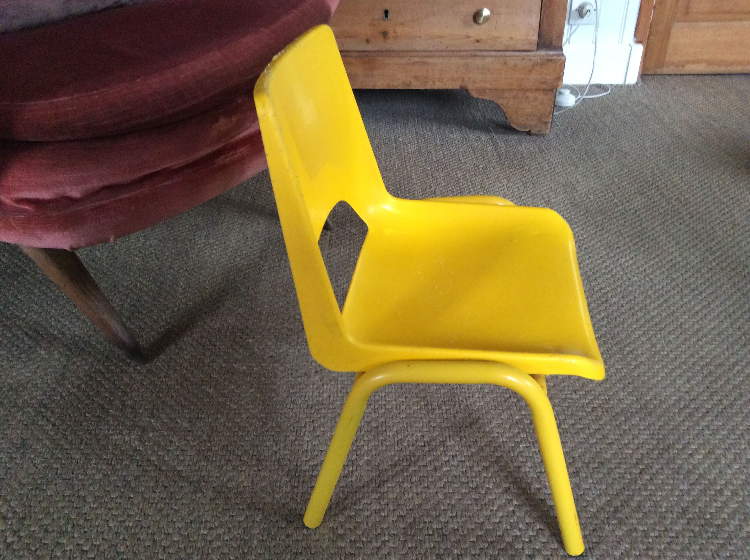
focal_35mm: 32
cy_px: 280
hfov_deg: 56.9
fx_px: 692
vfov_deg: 44.1
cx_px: 375
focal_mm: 3.3
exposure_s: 1/25
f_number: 2.4
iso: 250
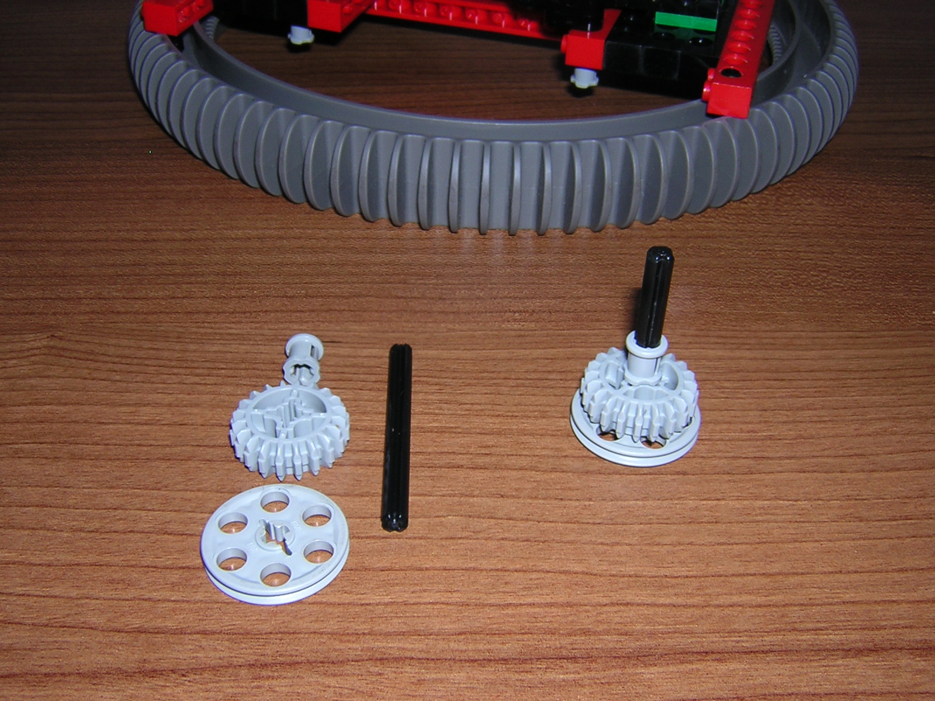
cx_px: 468
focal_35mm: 40
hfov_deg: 46.8
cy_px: 350
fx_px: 1080
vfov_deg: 36.0
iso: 100
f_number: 5.4
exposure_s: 1/60.1
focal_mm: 5.2
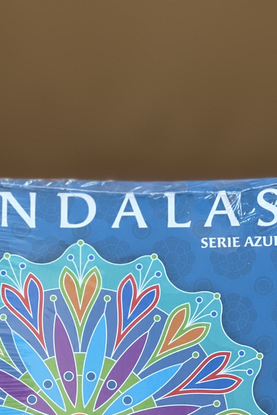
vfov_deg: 12.0
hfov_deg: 8.0
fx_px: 1973
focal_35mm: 171
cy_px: 353
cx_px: 85
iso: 200
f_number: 2.8
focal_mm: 9
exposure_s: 1/40
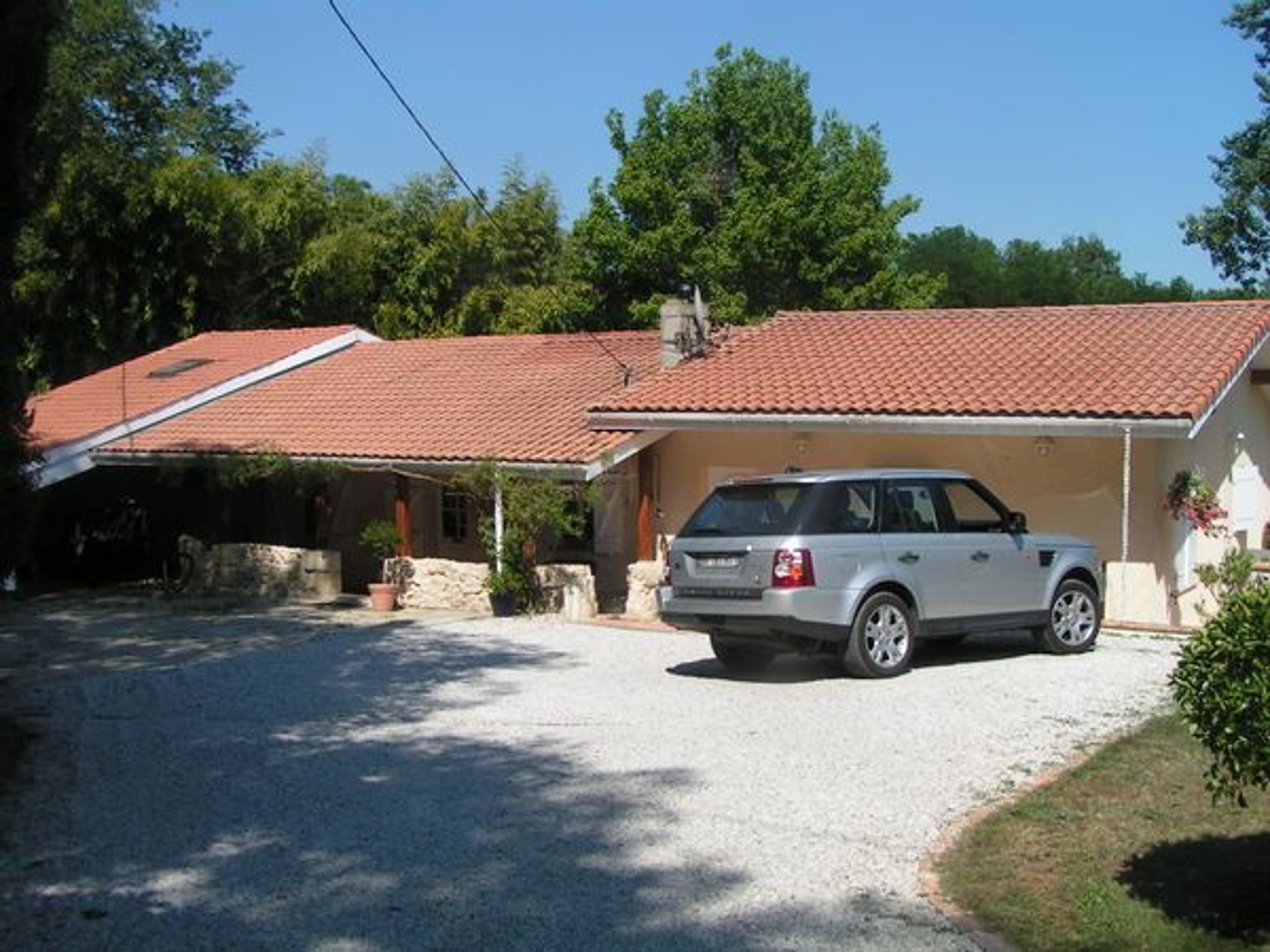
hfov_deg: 49.0
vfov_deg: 37.7
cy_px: 476
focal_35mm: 38
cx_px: 635
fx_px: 1394
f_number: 5.6
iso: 50
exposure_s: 1/500
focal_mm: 5.8
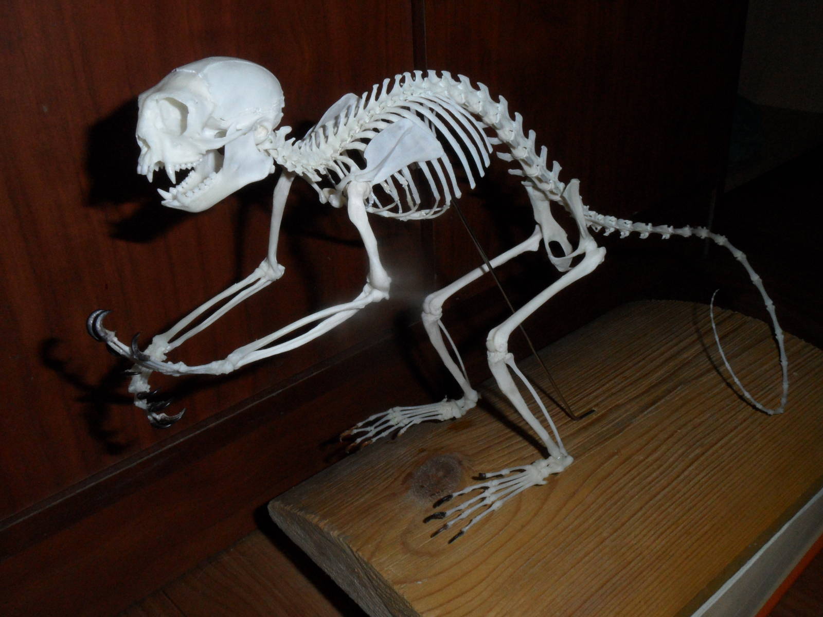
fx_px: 761
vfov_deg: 44.2
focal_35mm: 32
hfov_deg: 56.8
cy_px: 308
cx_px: 412
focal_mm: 5.3
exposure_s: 1/250
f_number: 8
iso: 200
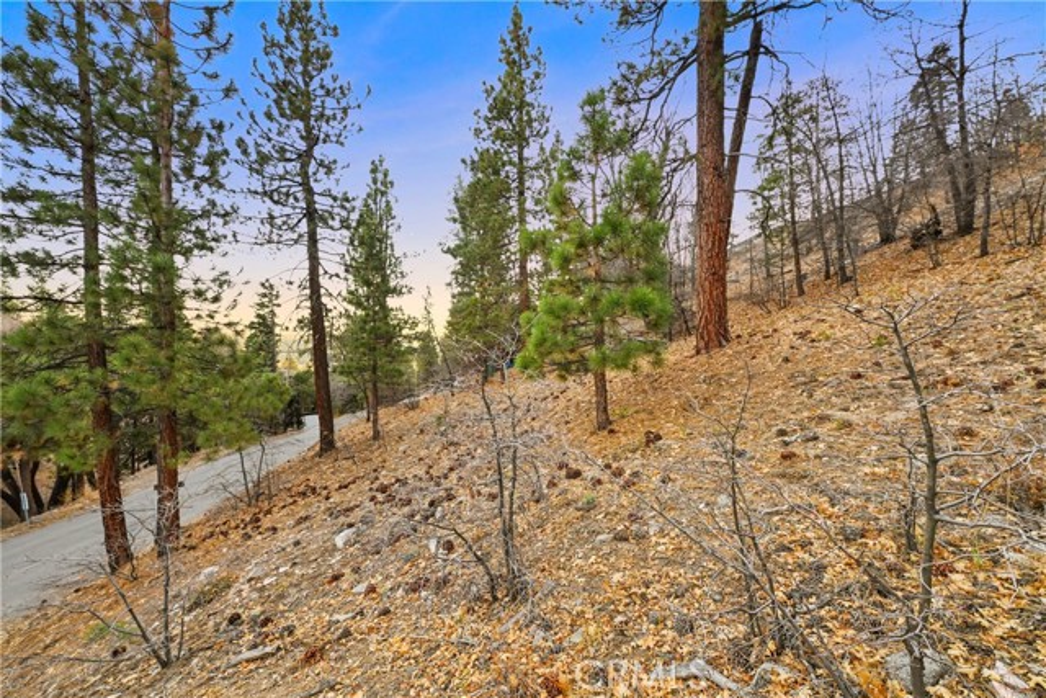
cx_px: 523
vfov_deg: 81.2
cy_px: 349
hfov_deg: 104.2
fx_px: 407
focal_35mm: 14
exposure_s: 1/15
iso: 1250
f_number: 8
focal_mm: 14
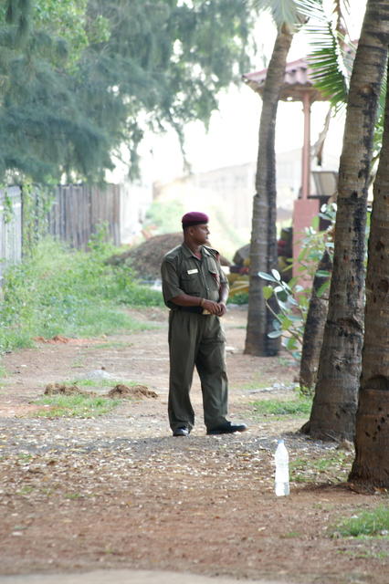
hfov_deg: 3.1
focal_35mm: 450
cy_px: 292
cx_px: 194
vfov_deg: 4.6
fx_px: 7301
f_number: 8
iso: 200
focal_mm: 300
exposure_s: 1/40
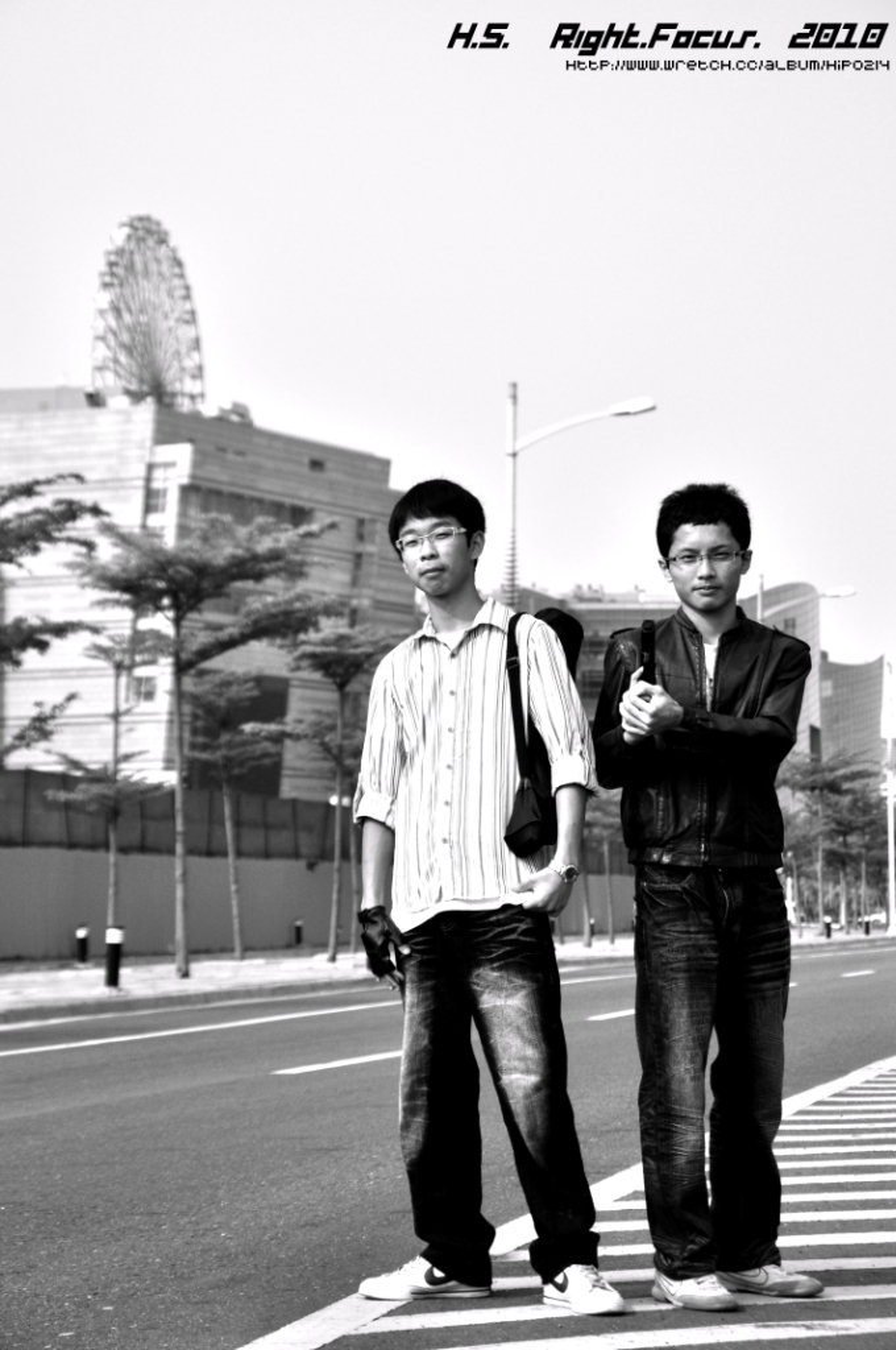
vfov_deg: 20.9
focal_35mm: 98
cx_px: 448
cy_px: 675
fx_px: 3650
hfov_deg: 14.0
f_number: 5.3
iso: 200
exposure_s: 1/2500
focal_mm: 65
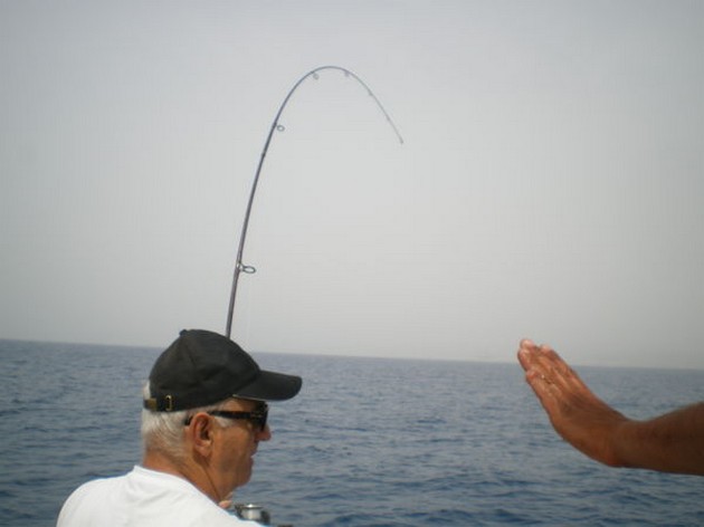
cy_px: 264
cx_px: 352
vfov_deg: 39.6
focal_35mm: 36
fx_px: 732
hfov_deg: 51.4
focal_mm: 6.3
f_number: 4.6
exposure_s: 1/640
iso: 50
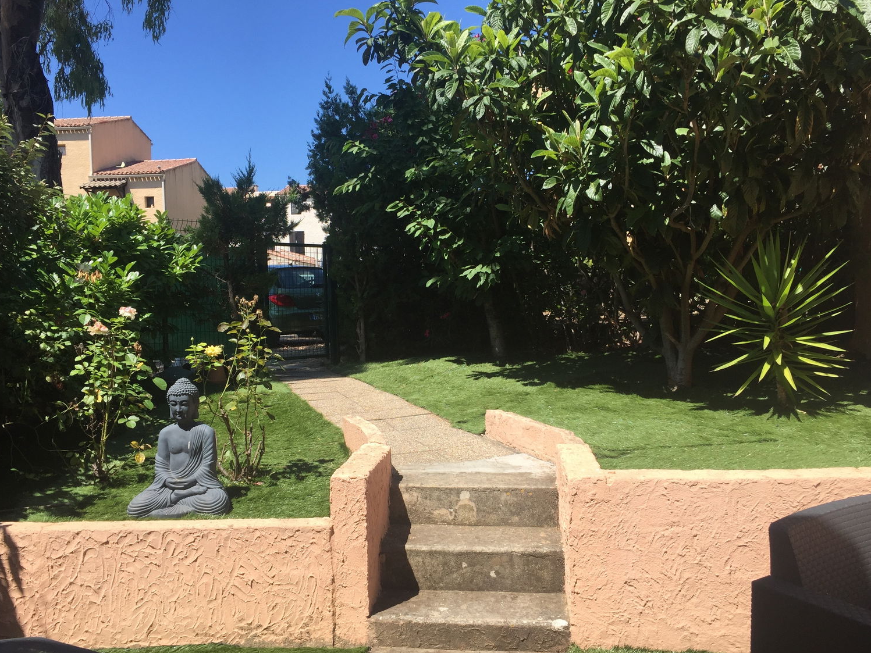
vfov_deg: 45.4
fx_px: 780
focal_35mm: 31
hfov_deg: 58.3
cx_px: 430
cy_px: 344
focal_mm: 4.15
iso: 32
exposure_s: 1/1464
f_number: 2.2
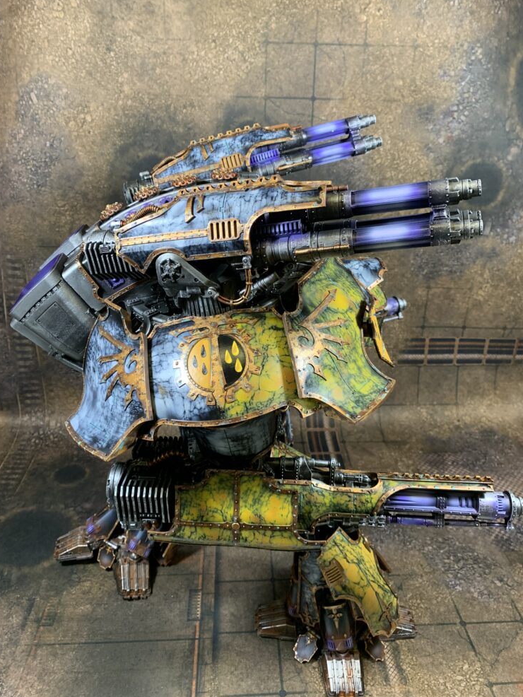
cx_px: 263
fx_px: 544
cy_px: 348
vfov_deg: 65.3
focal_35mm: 27
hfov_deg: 51.4
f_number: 1.8
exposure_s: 1/60
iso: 100
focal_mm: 4.25
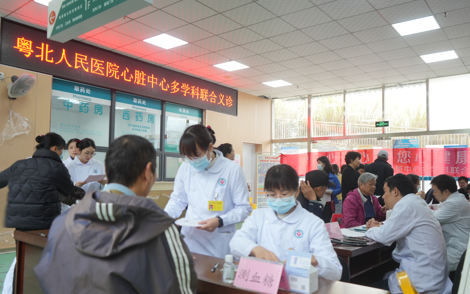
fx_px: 371
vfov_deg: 43.1
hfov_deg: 64.6
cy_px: 157
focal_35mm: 29
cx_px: 237
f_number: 3.5
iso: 400
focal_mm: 28
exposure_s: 1/30
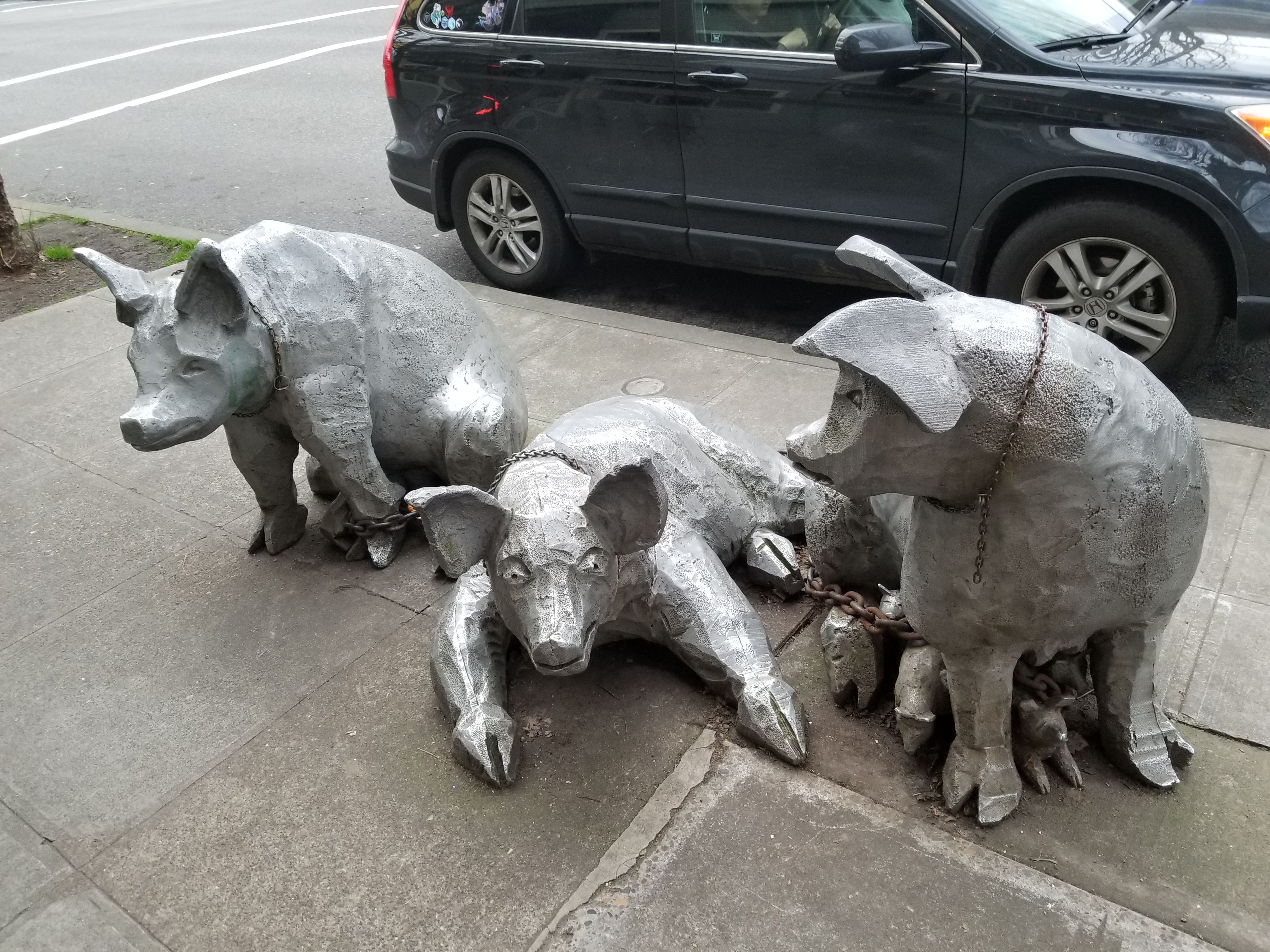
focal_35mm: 26
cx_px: 635
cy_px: 476
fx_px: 954
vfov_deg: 53.1
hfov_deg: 67.3
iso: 160
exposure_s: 1/60
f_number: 1.7
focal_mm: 4.25
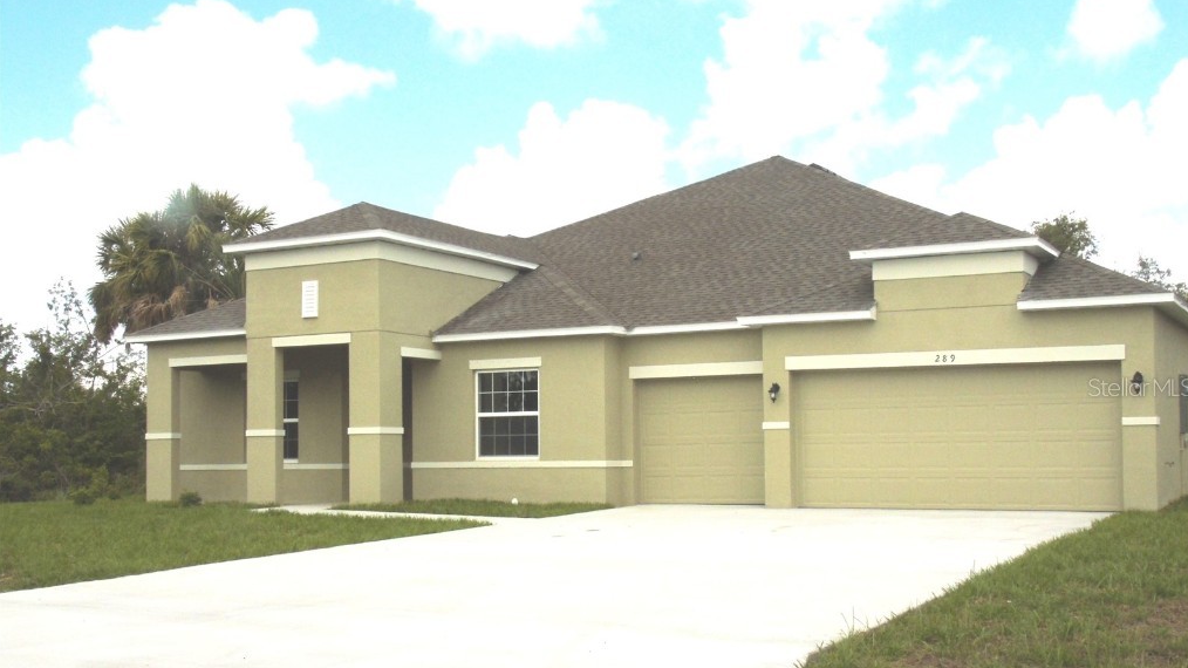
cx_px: 599
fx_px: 1386
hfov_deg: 46.4
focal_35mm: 44
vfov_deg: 27.1
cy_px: 387
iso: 80
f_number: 3.9
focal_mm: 7.1
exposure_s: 1/500
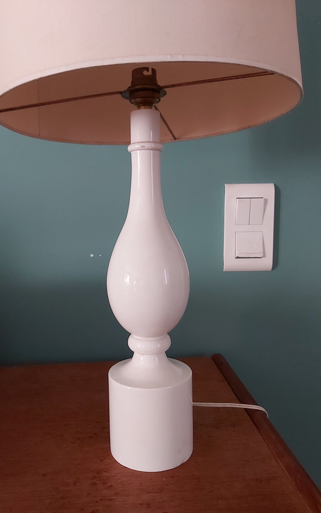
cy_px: 260
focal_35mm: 28
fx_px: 392
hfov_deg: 44.5
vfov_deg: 66.5
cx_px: 144
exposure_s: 1/50
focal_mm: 3.92
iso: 250
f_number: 1.7
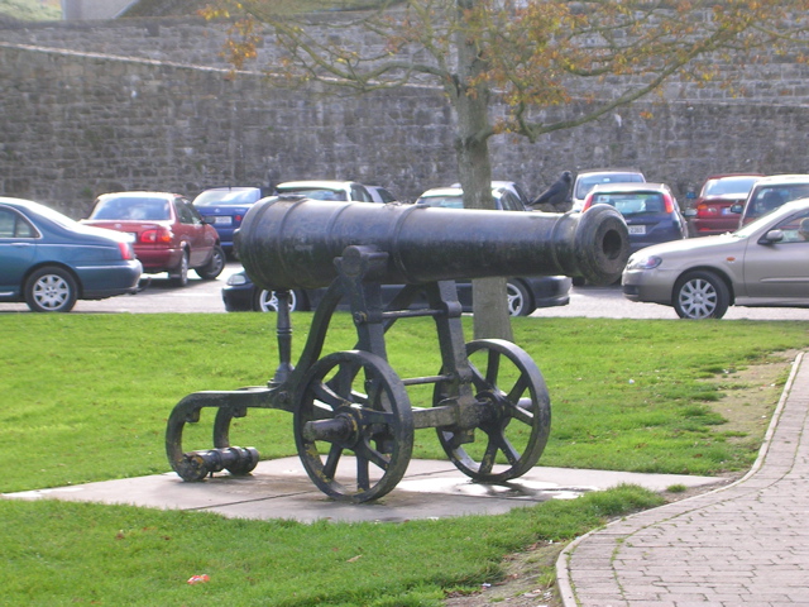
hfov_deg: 17.1
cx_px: 404
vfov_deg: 12.9
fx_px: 2688
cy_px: 304
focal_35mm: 115
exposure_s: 1/70
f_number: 4.9
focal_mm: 17.4
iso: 50
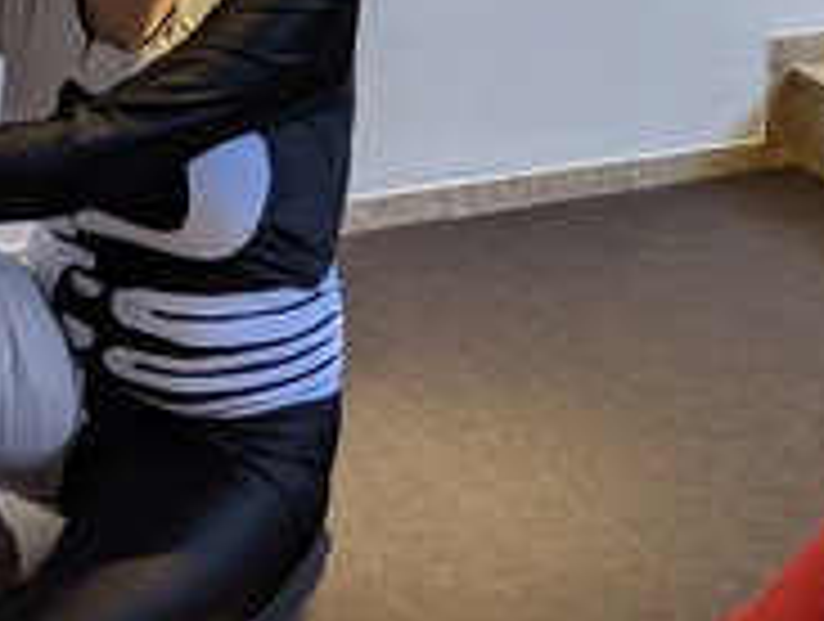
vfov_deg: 15.1
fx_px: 2194
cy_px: -263
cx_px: 750
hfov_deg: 20.8
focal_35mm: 92
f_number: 1.8
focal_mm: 4.44
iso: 54
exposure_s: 1/33.3
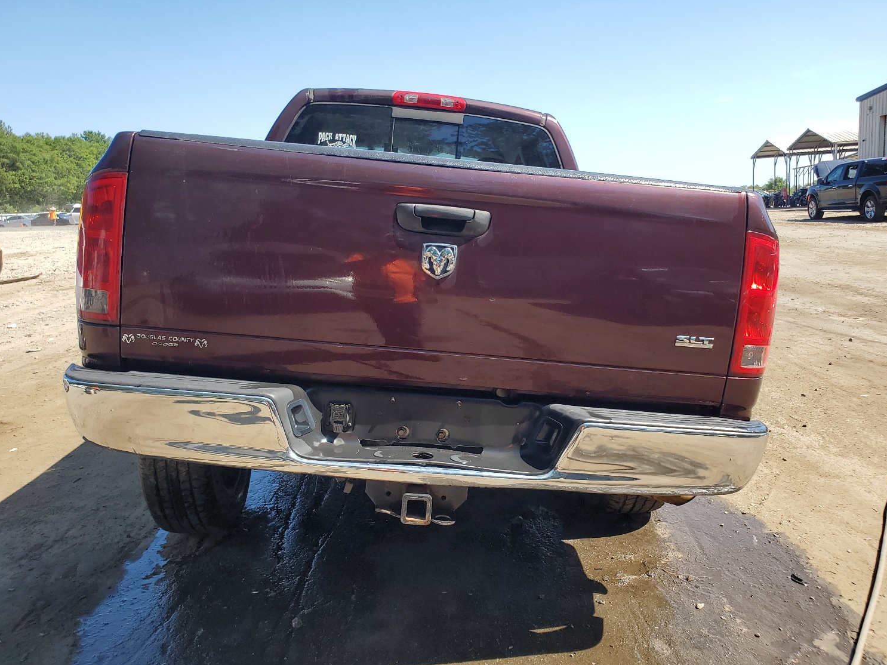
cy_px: 337
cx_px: 427
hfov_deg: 63.4
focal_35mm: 28
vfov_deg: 49.7
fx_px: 717
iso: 50
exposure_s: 1/833
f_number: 1.5
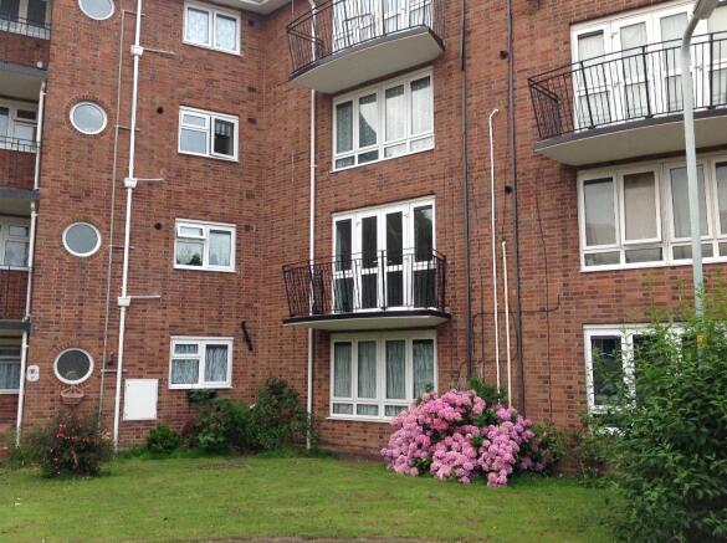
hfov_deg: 52.7
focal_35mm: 35
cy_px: 272
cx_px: 364
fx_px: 734
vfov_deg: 40.6
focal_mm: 4.28
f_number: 2.4
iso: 80
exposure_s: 1/120
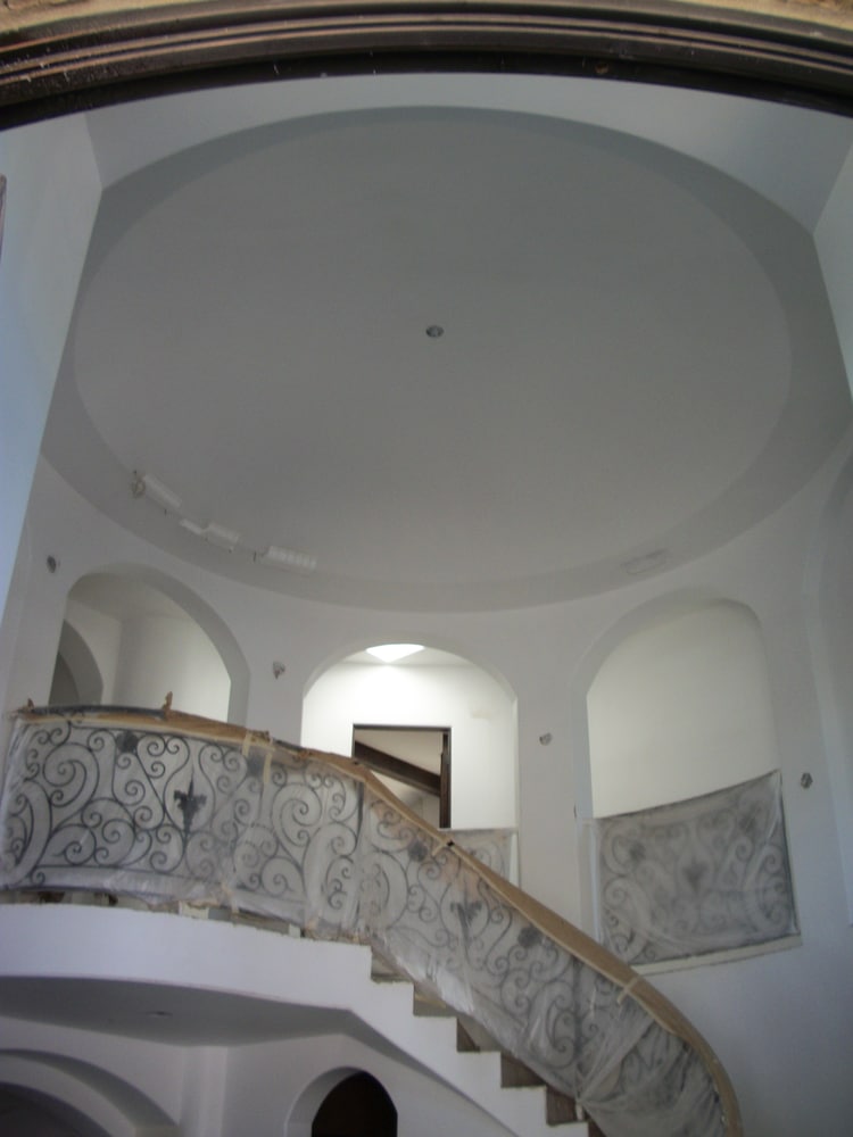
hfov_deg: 40.7
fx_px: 1150
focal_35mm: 35
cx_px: 426
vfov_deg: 52.6
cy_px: 568
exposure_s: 1/30
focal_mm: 6.3
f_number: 3.1
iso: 80
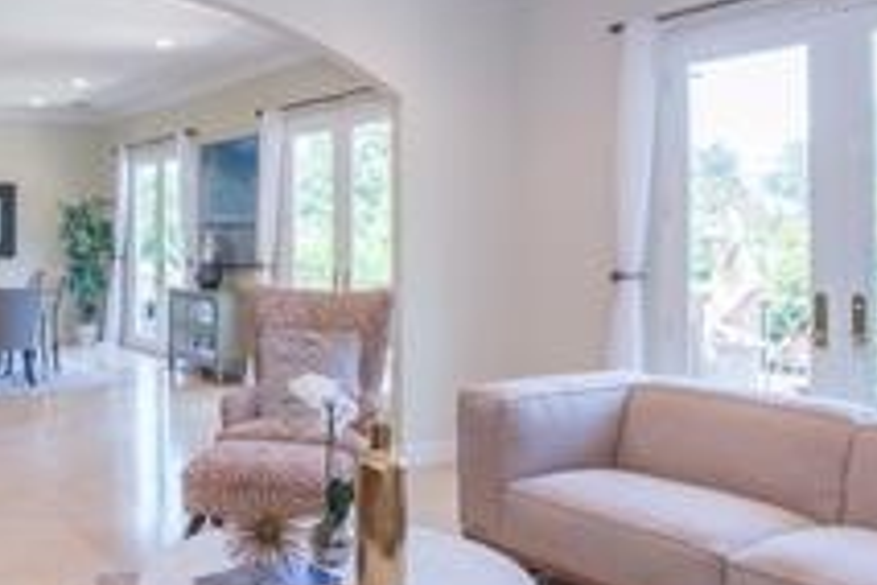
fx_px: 877
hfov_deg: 51.6
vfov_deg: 36.8
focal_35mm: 36
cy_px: 268
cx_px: 259
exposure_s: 1/4
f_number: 22
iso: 200
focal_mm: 17
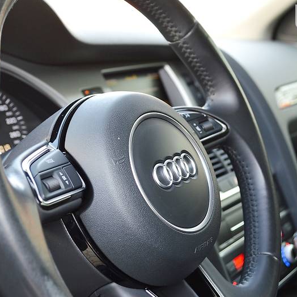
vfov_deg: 24.7
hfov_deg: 24.7
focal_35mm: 70
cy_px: 148
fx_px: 679
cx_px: 159
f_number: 5
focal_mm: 36
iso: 500
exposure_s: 1/60
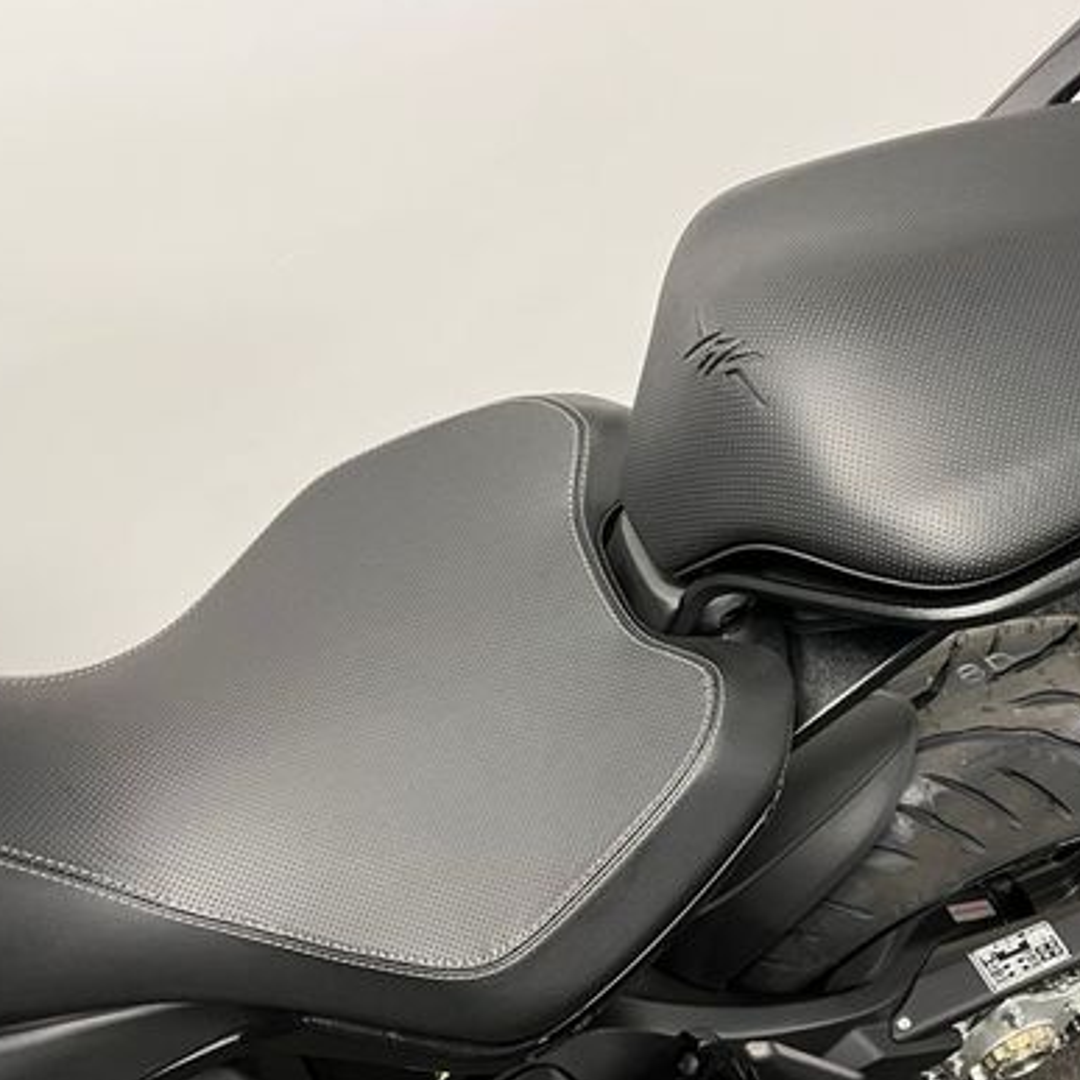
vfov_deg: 43.8
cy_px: 611
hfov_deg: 42.9
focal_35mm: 38
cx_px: 762
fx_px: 1341
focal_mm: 5.1
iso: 200
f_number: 1.6
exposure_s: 1/50
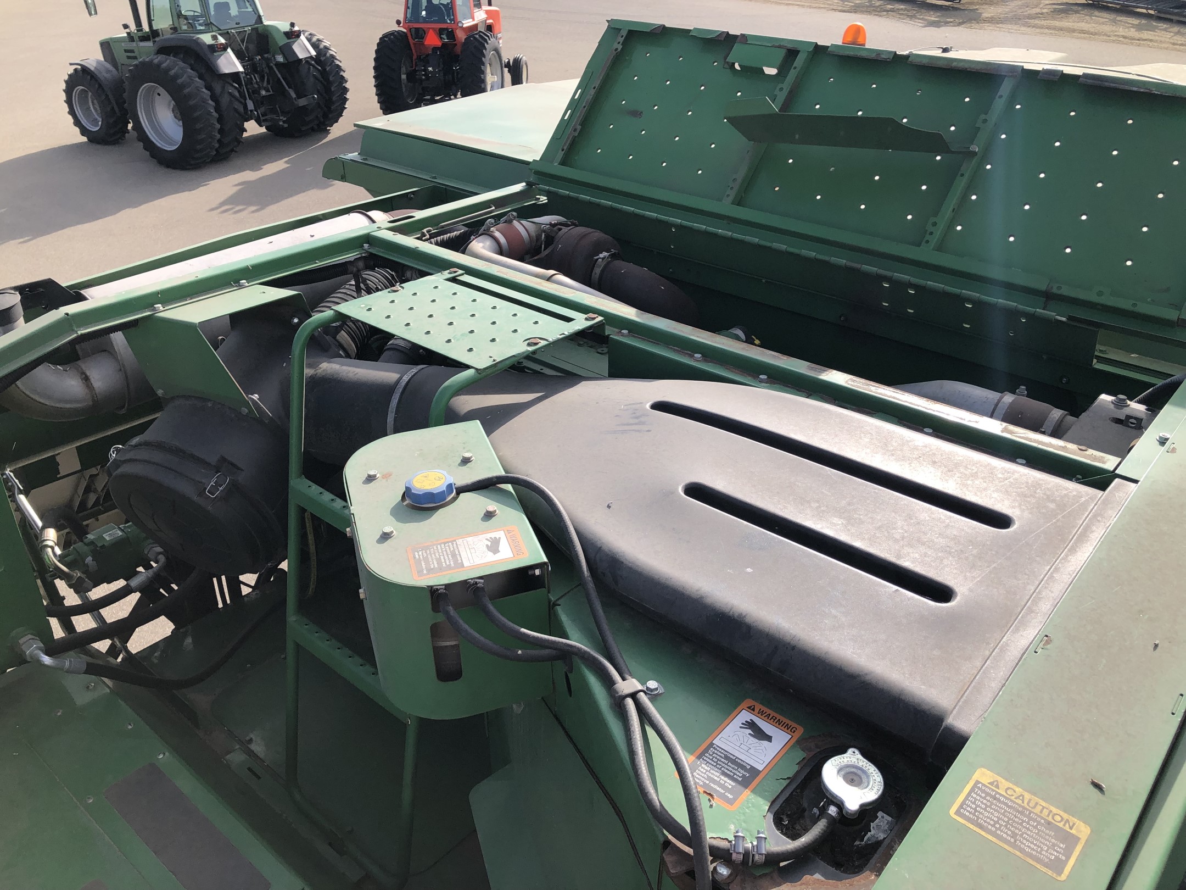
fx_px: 959
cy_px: 445
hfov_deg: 63.4
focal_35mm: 28
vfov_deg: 49.7
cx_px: 593
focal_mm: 3.99
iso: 20
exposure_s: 1/1412
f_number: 1.8
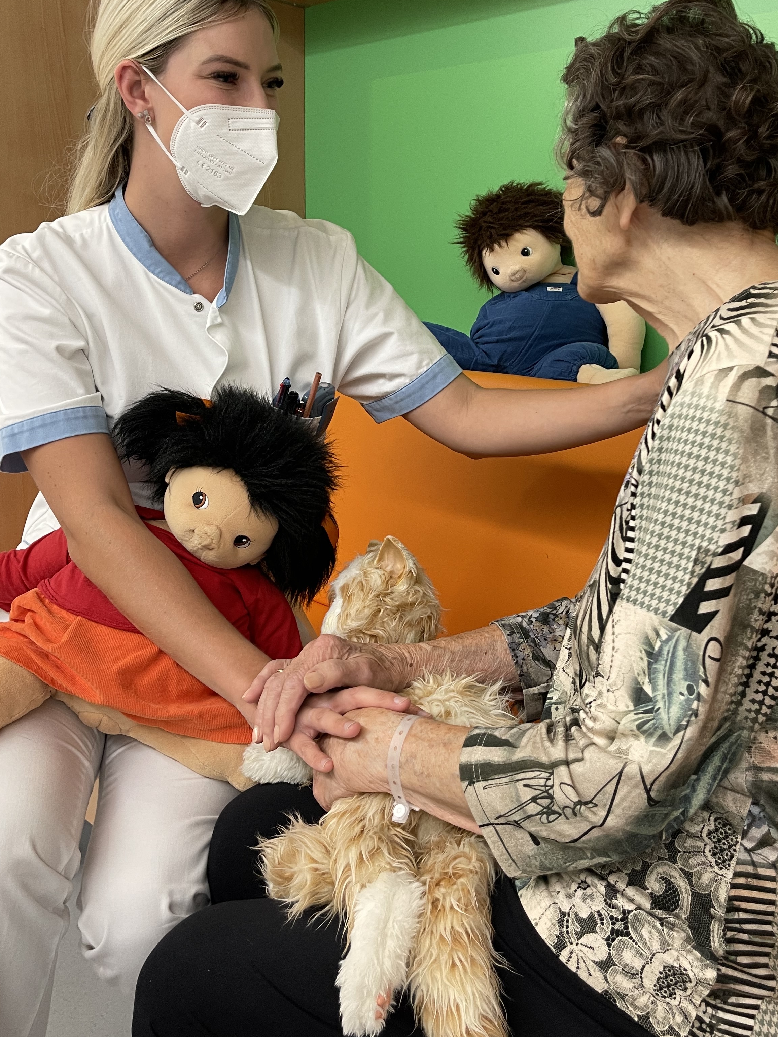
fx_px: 1019
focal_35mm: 34
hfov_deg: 41.7
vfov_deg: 53.6
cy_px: 420
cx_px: 434
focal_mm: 5.1
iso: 160
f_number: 1.6
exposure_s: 1/50
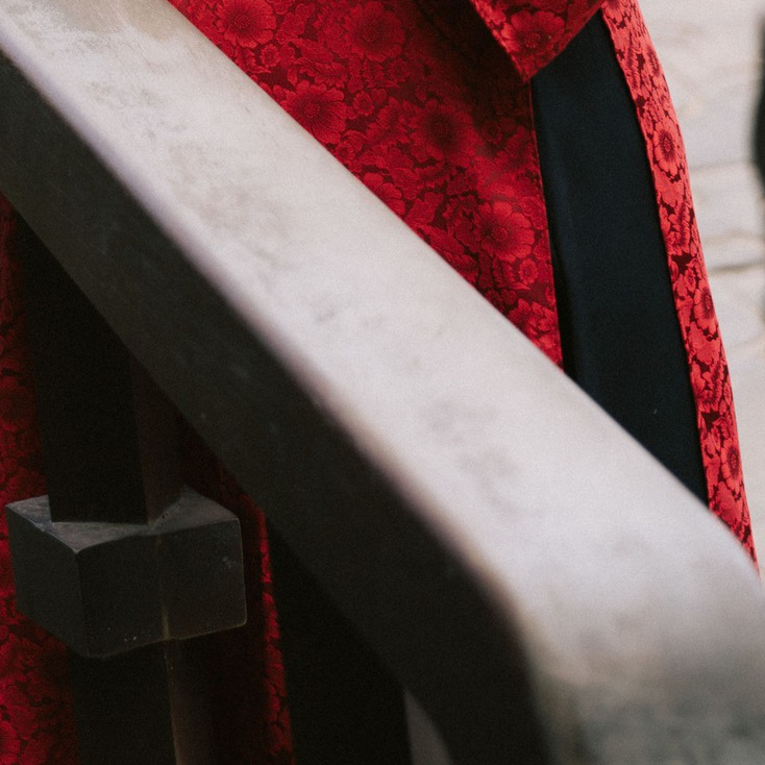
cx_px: -267
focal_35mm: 118
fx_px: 2950
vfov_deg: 13.1
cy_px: -698
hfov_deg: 14.1
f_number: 2.8
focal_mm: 34
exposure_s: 1/250
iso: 100
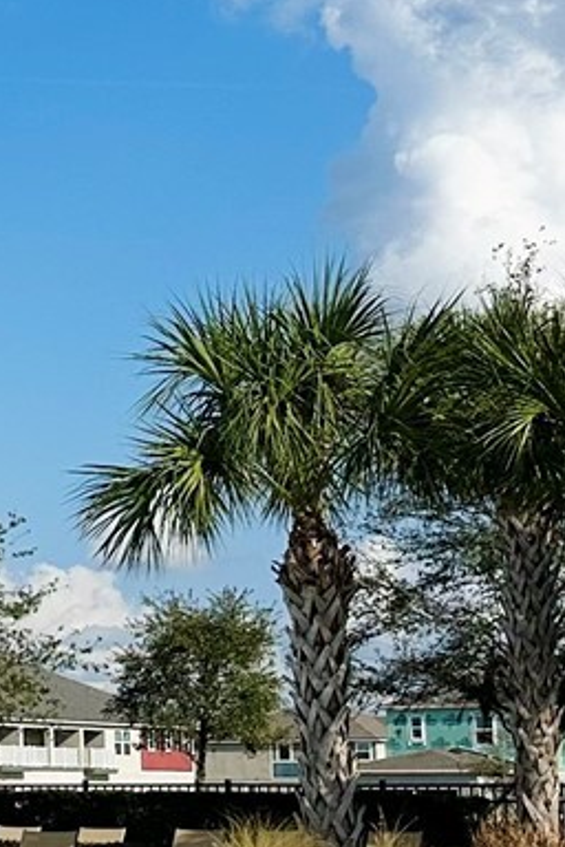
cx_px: -861
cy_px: 567
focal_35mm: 104
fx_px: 2448
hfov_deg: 10.8
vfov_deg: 19.6
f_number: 1.78
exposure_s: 1/12048
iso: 80
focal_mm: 6.86
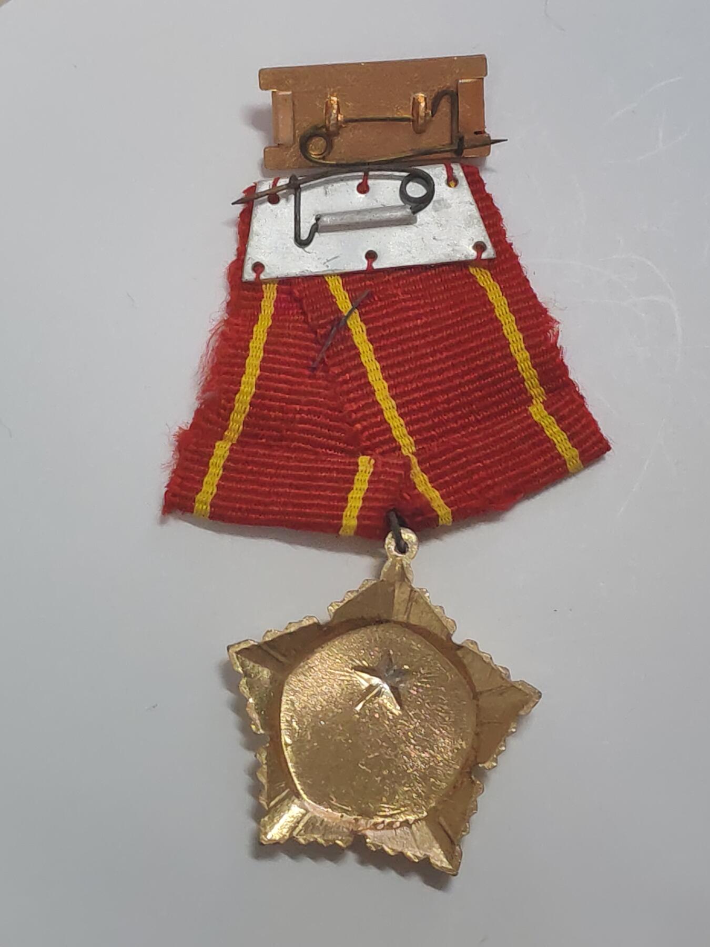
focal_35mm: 79
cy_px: 474
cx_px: 355
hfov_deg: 18.7
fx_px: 2160
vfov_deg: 24.7
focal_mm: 5.52
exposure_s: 1/33
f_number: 1.95
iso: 500
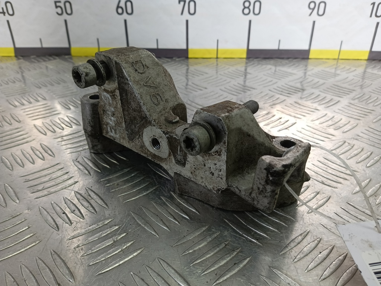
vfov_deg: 58.9
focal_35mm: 23
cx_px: 190
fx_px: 253
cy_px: 143
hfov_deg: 73.9
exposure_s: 1/100
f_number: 1.6
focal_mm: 4.11
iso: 108
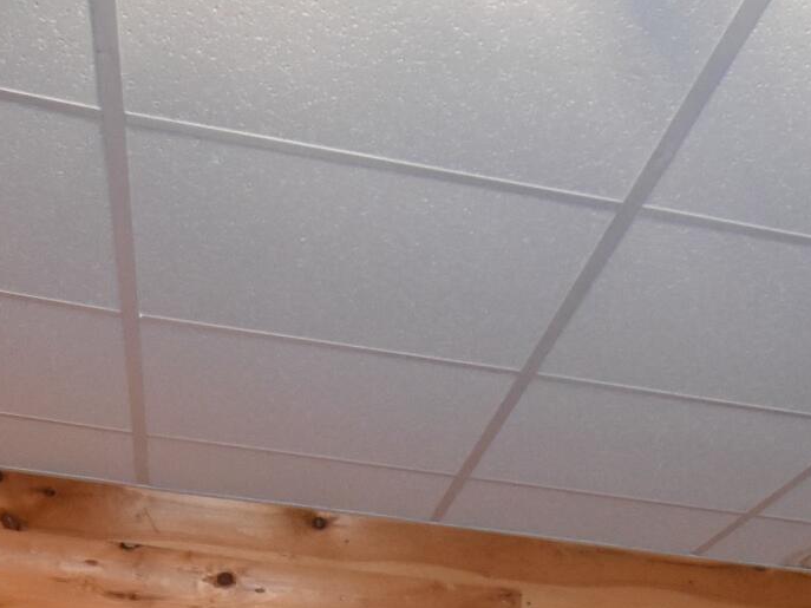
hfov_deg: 30.0
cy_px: 970
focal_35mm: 63
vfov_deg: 19.5
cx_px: 647
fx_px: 1476
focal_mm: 10
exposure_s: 1/60
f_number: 4.5
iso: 1796
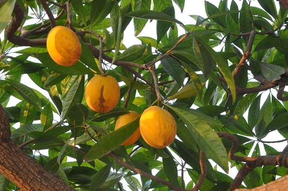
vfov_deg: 18.4
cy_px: 101
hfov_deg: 27.3
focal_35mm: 74
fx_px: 591
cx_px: 121
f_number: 10
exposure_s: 1/100
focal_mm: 40
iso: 1000
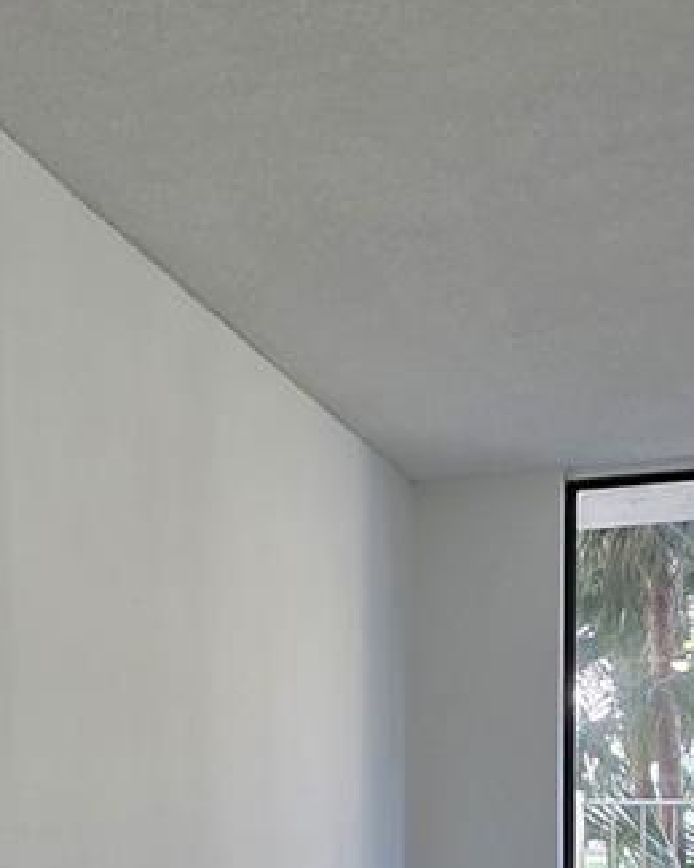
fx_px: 1207
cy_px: 865
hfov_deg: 31.5
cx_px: 174
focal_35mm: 47
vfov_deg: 35.8
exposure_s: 1/60
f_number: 2.2
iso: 160
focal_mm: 2.2
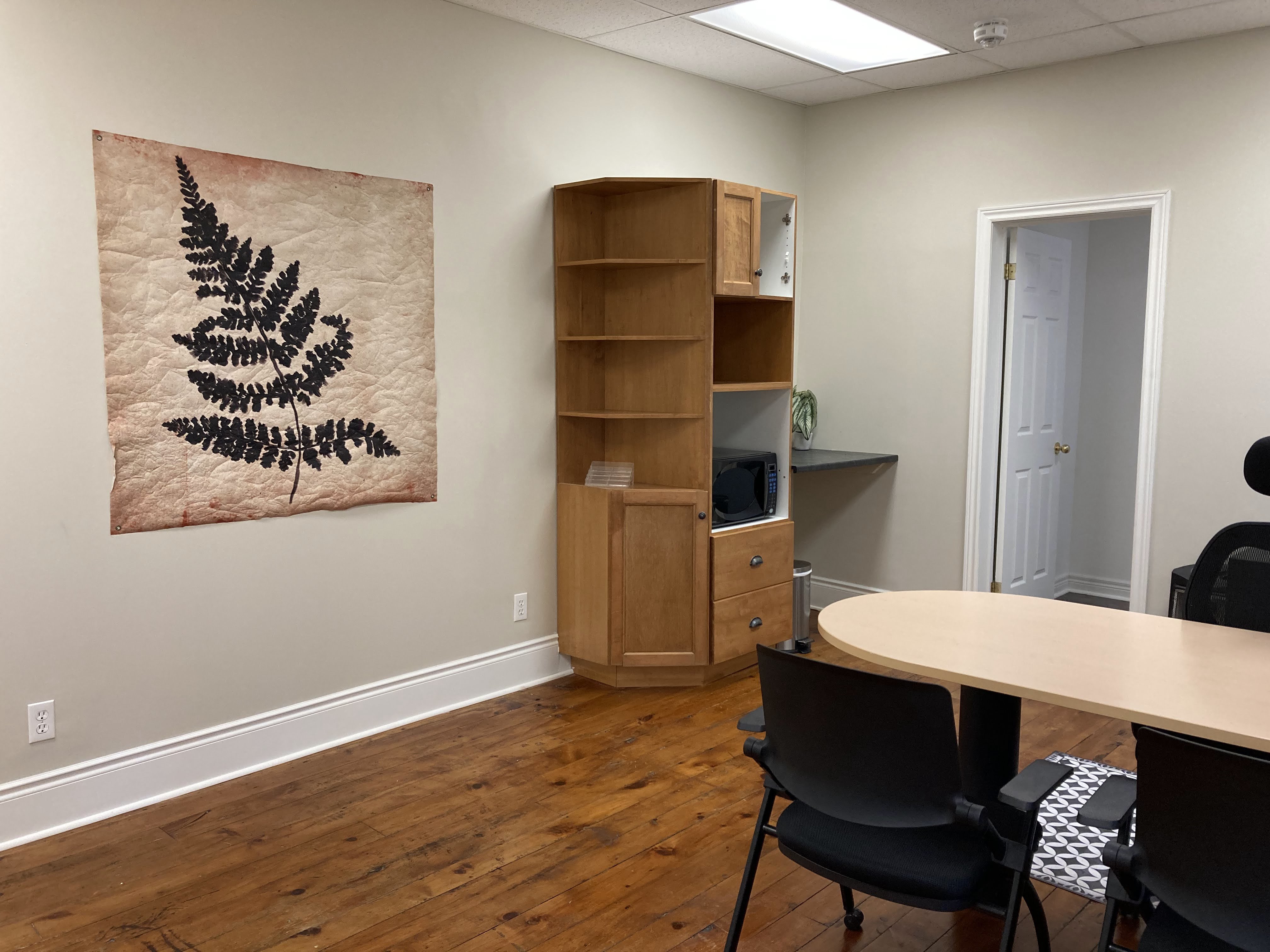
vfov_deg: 49.7
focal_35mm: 28
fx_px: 1027
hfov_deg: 63.4
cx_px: 635
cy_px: 476
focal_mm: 3.99
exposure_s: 1/60
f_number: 1.8
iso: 100
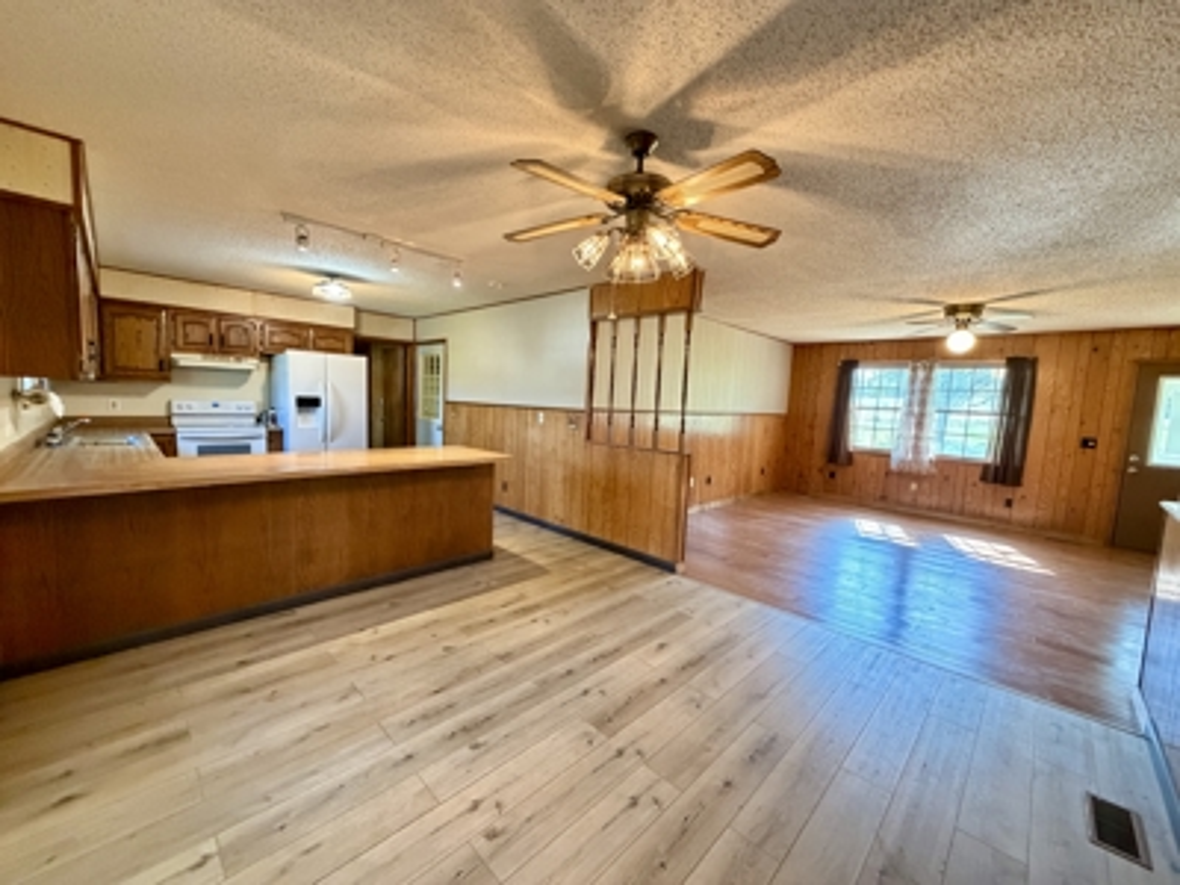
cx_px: 590
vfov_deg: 85.7
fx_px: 477
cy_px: 442
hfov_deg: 102.1
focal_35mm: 14
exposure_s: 1/60
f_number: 2.2
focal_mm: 2.22
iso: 640
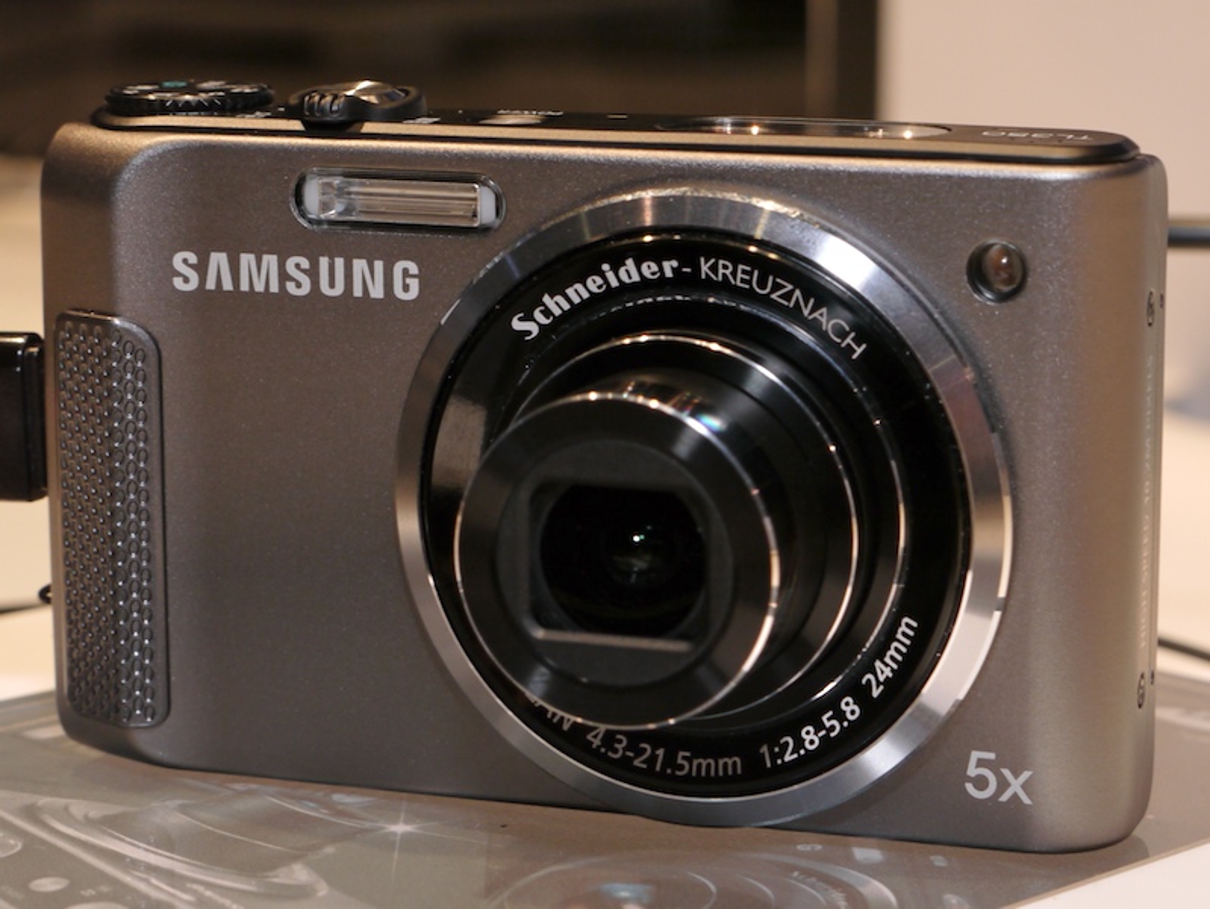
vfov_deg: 16.4
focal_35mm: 90
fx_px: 3147
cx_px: 605
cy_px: 454
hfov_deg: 21.8
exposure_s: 1/60
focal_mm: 45
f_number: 8
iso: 400
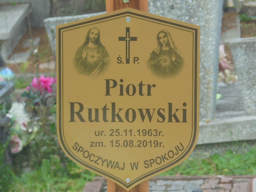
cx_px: 128
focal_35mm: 156
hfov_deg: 12.7
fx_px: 1154
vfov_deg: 9.5
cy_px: 96
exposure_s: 1/125
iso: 160
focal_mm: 27.6
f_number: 6.5
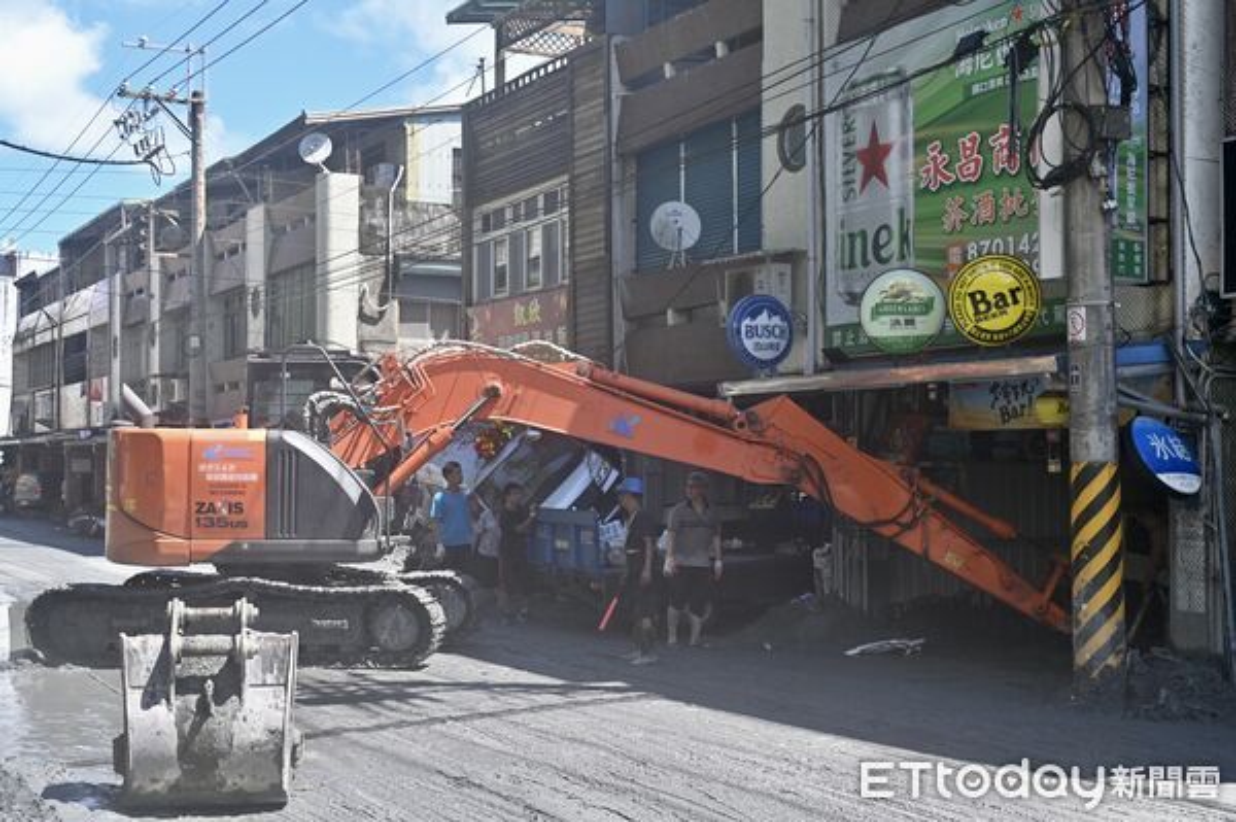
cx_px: 618
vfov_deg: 29.2
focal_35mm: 46
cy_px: 411
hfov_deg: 42.8
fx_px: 1578
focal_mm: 46
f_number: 5.6
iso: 100
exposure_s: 1/125
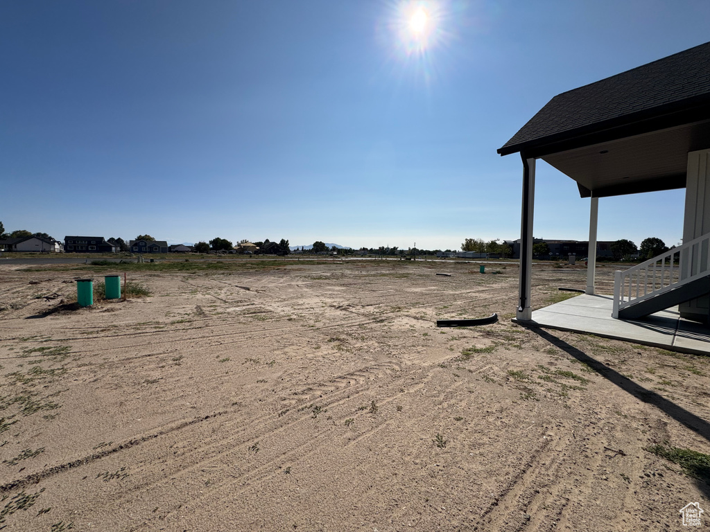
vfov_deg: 85.7
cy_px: 266
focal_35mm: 14
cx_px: 355
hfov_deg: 102.1
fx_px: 287
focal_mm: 2.22
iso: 32
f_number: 2.2
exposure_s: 1/4630
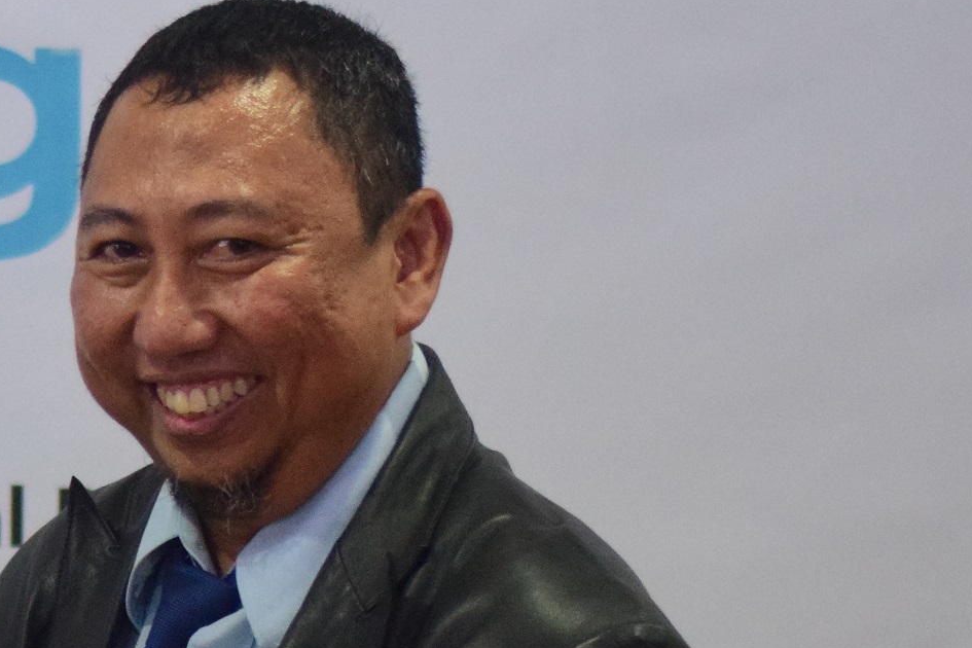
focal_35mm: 238
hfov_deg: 8.5
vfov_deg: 5.7
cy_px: 743
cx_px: -377
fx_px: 6425
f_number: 1.8
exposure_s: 1/250
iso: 2000
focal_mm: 50
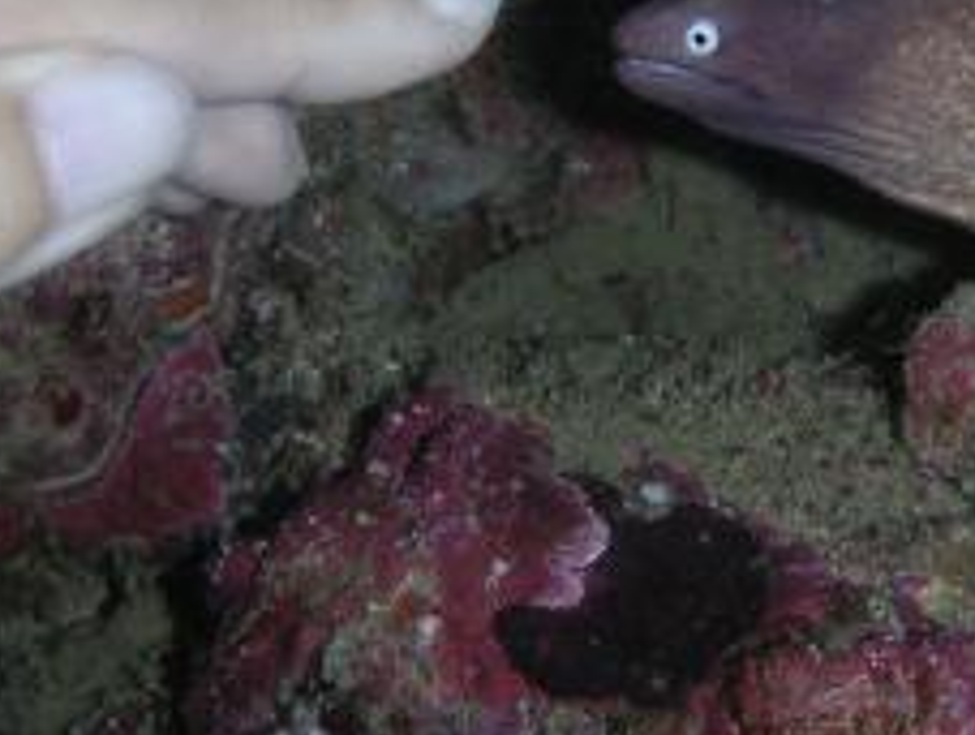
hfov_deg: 27.1
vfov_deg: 20.6
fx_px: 2003
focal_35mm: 71
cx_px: 707
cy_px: 161
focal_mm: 6
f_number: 6.7
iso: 160
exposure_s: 1/45
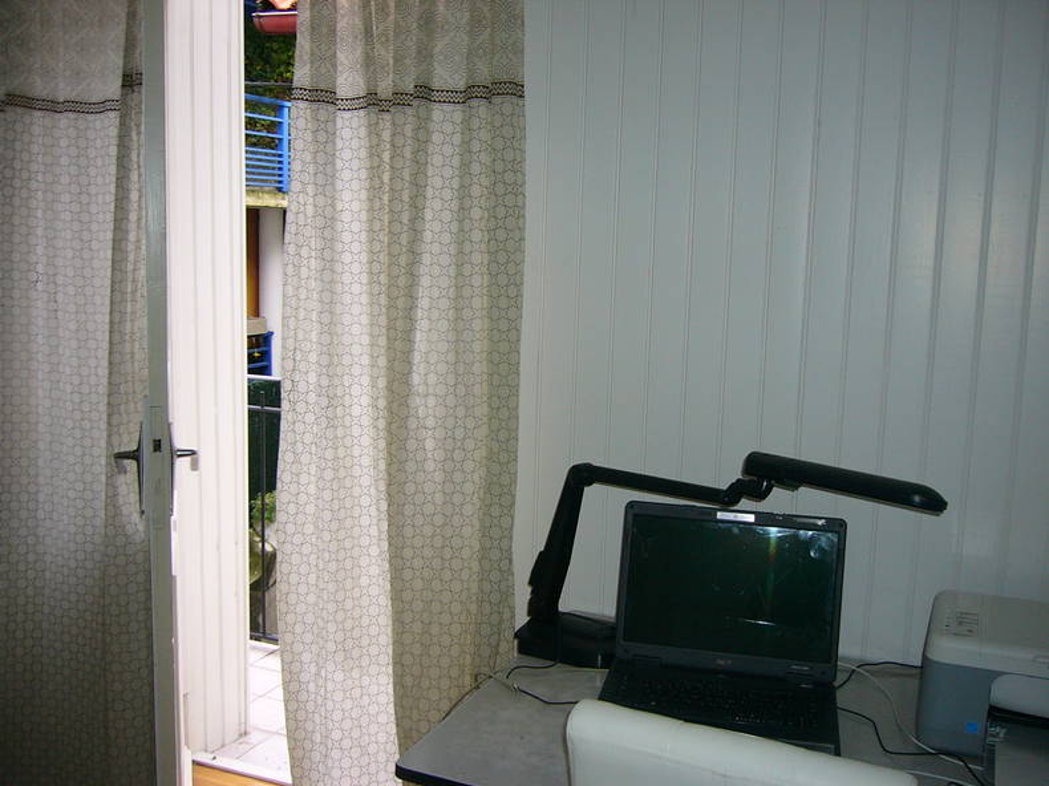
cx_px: 524
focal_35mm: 35
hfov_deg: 52.6
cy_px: 393
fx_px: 1060
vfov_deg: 40.7
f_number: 2.8
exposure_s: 1/60
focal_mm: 5.8
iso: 100
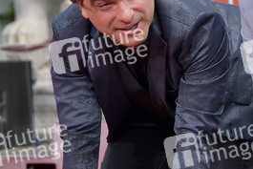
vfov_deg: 9.3
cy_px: 99
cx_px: 126
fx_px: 1041
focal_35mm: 148
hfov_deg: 13.9
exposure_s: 1/250
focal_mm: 98
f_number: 5.3
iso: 160
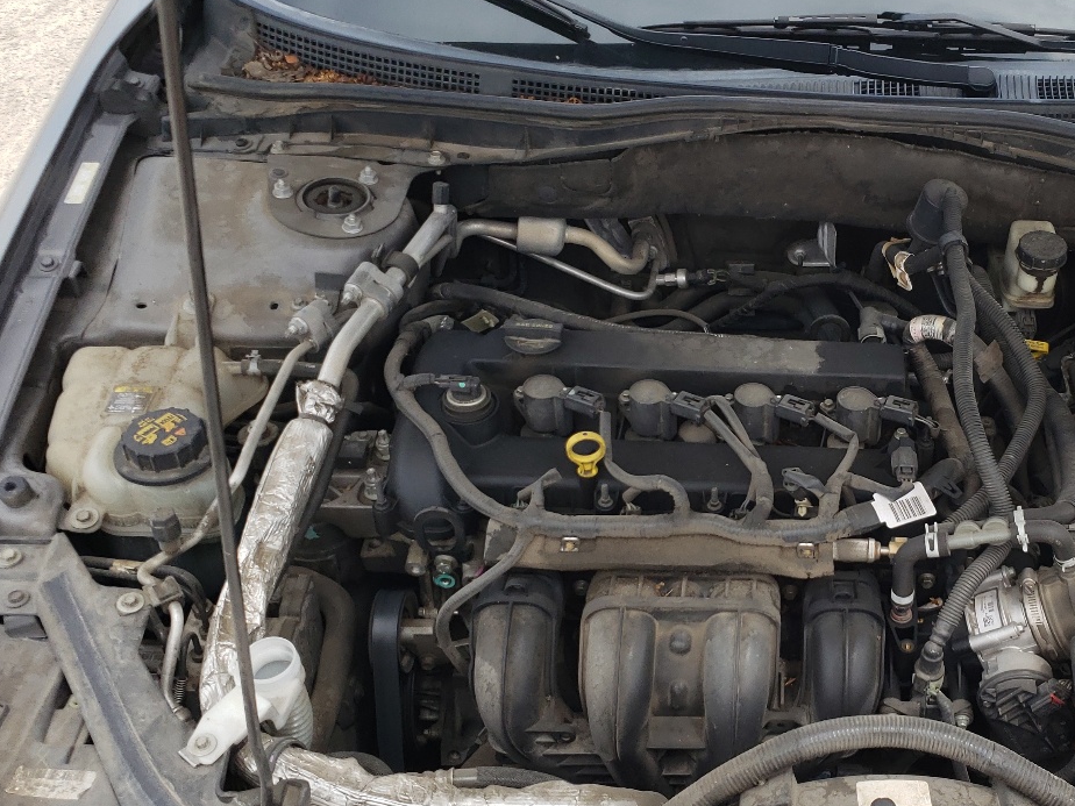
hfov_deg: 40.6
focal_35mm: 45
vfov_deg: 32.1
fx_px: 1397
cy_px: 464
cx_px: 836
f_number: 1.5
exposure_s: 1/1111
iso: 50
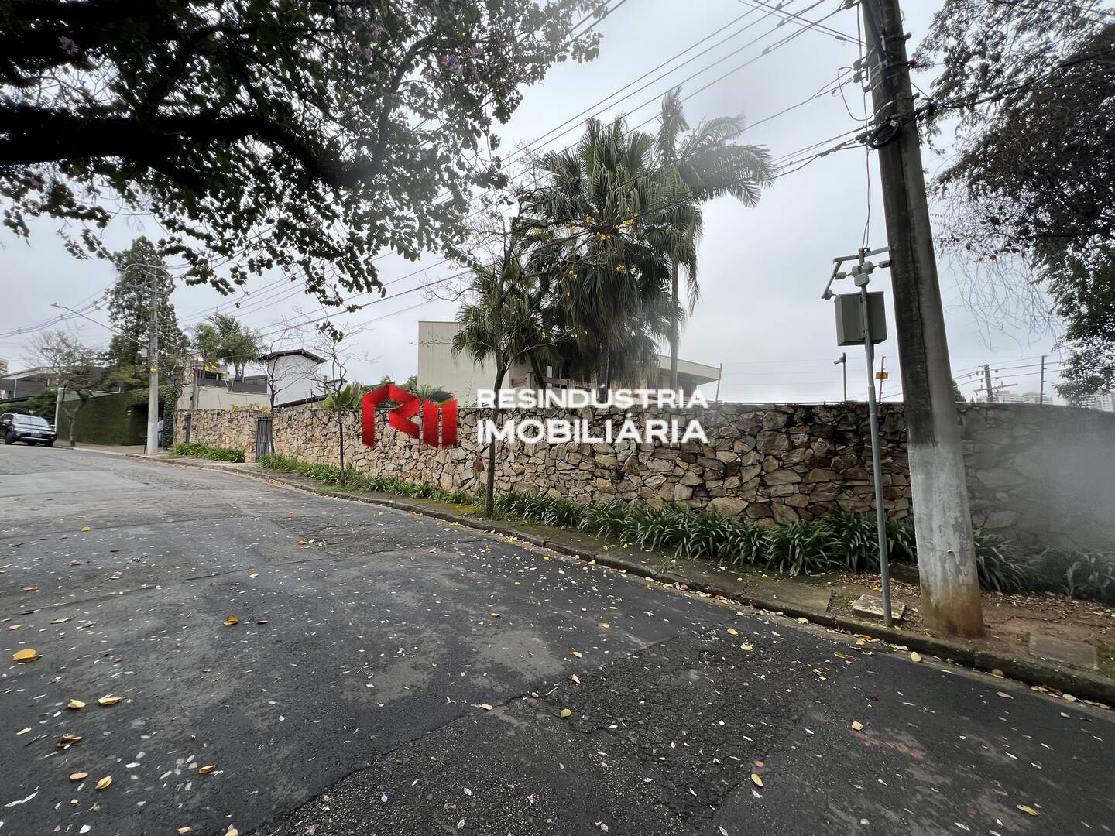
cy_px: 418
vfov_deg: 89.9
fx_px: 419
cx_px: 558
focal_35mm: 13
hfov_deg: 106.2
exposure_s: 1/99
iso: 40
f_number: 1.8
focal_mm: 1.57
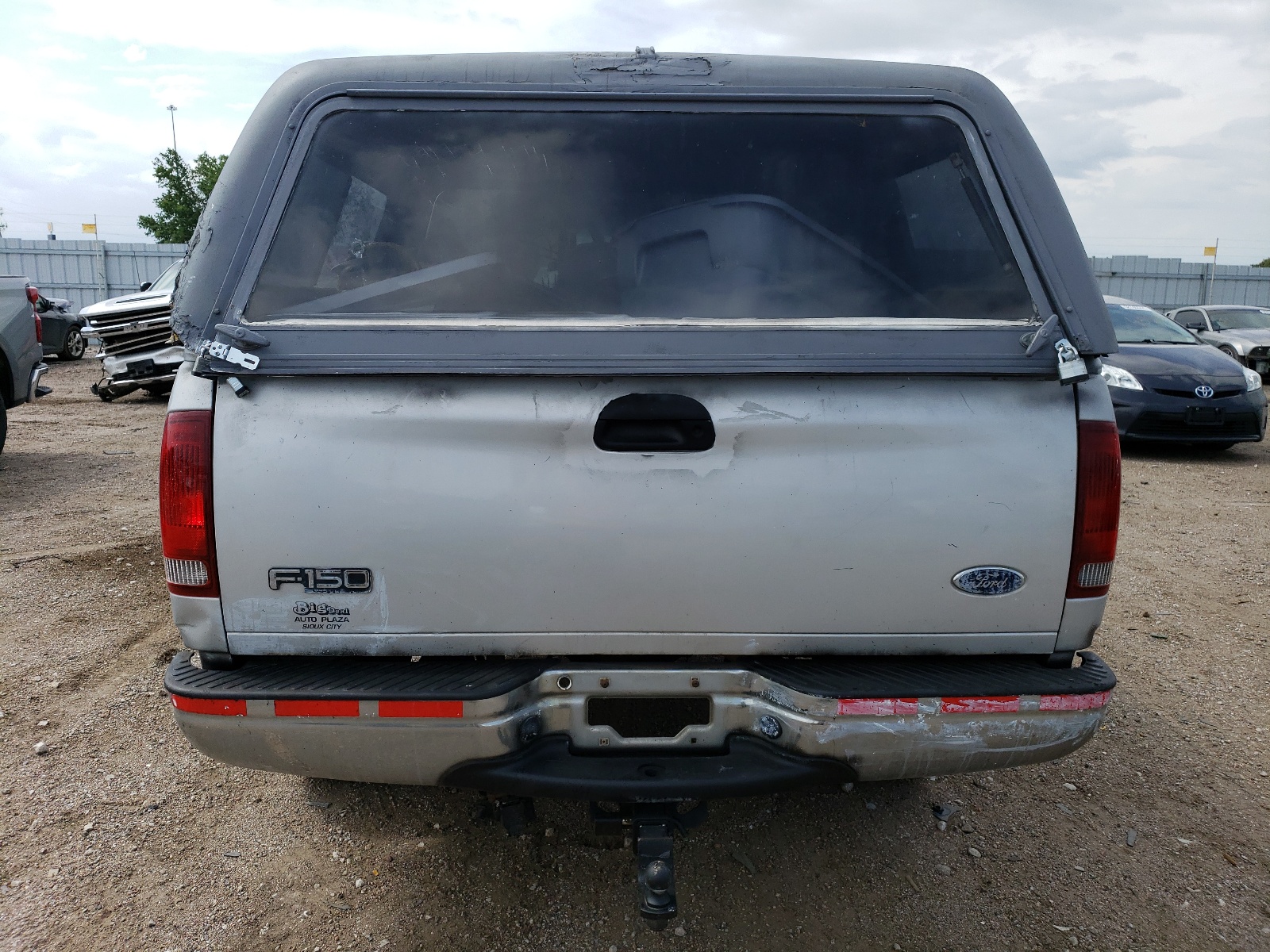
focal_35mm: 26
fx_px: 954
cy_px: 476
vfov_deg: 53.1
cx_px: 635
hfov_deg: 67.3
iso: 50
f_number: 1.5
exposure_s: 1/3333
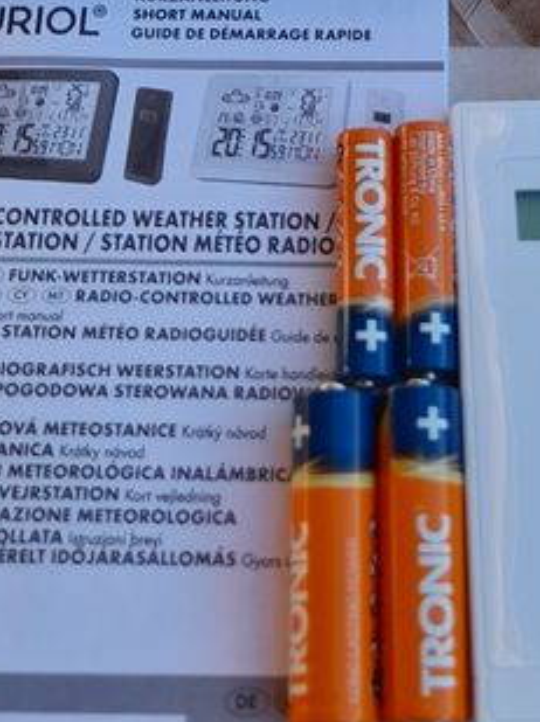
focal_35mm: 81
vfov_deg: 21.3
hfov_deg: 18.1
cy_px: -276
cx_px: 400
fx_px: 1688
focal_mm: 4.6
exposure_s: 1/227
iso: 20
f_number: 2
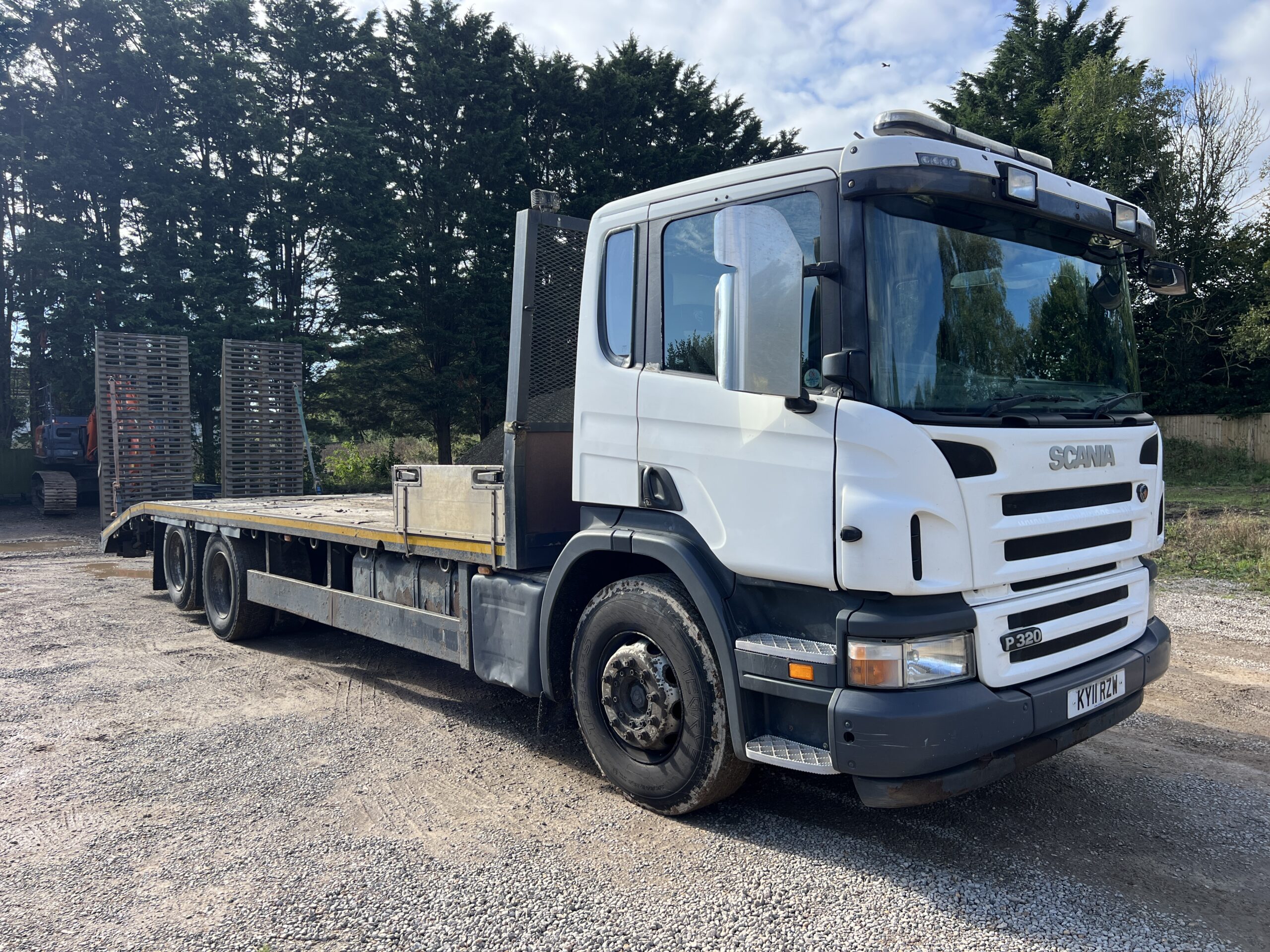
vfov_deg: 53.1
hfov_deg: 67.3
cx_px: 635
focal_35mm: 26
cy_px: 476
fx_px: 954
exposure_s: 1/1511
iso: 50
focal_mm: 5.7
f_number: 1.5
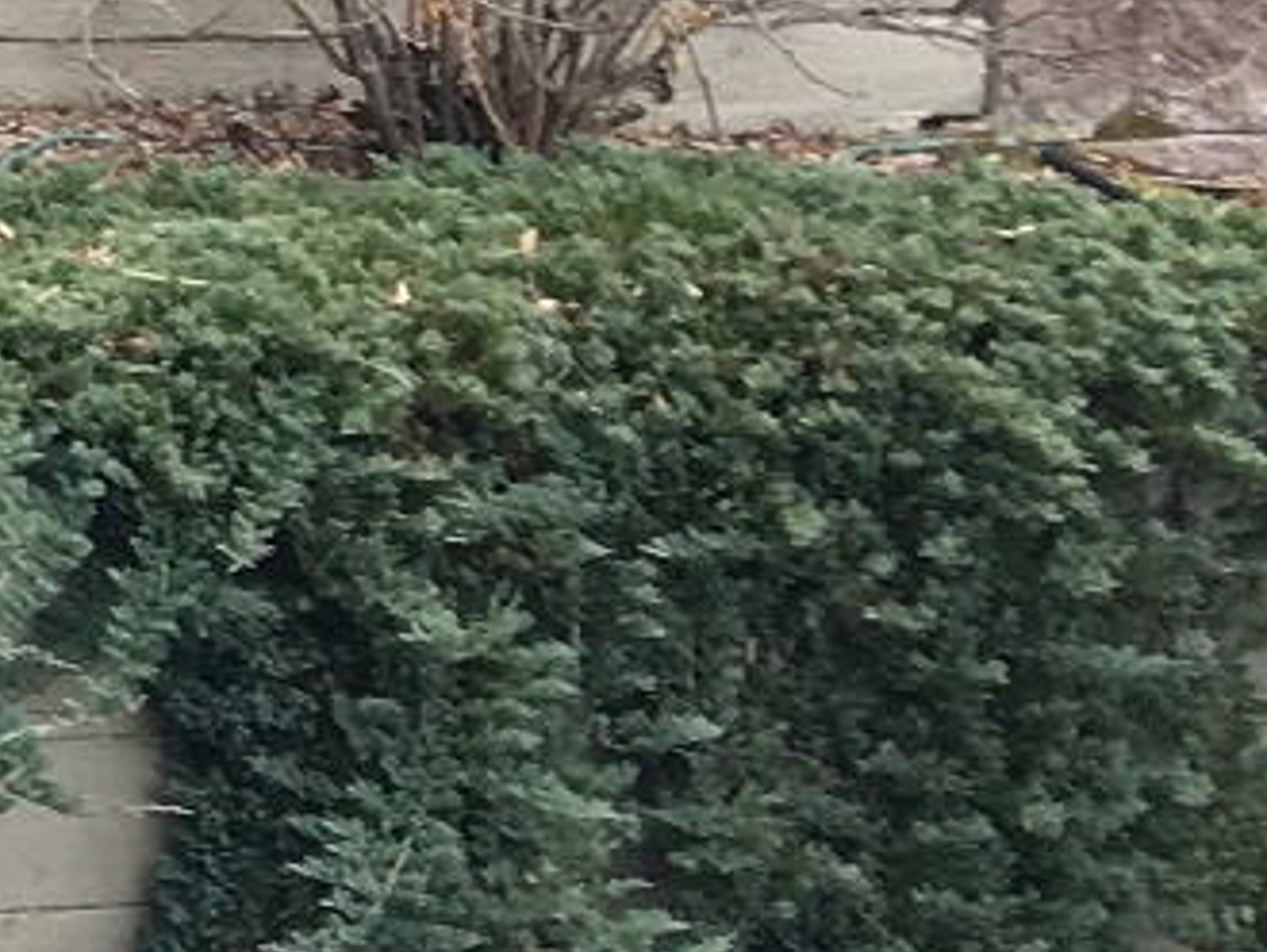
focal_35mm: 177
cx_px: -2215
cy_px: -177
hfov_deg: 9.4
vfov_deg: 8.3
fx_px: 6483
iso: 32
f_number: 2.2
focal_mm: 4.15
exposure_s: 1/120
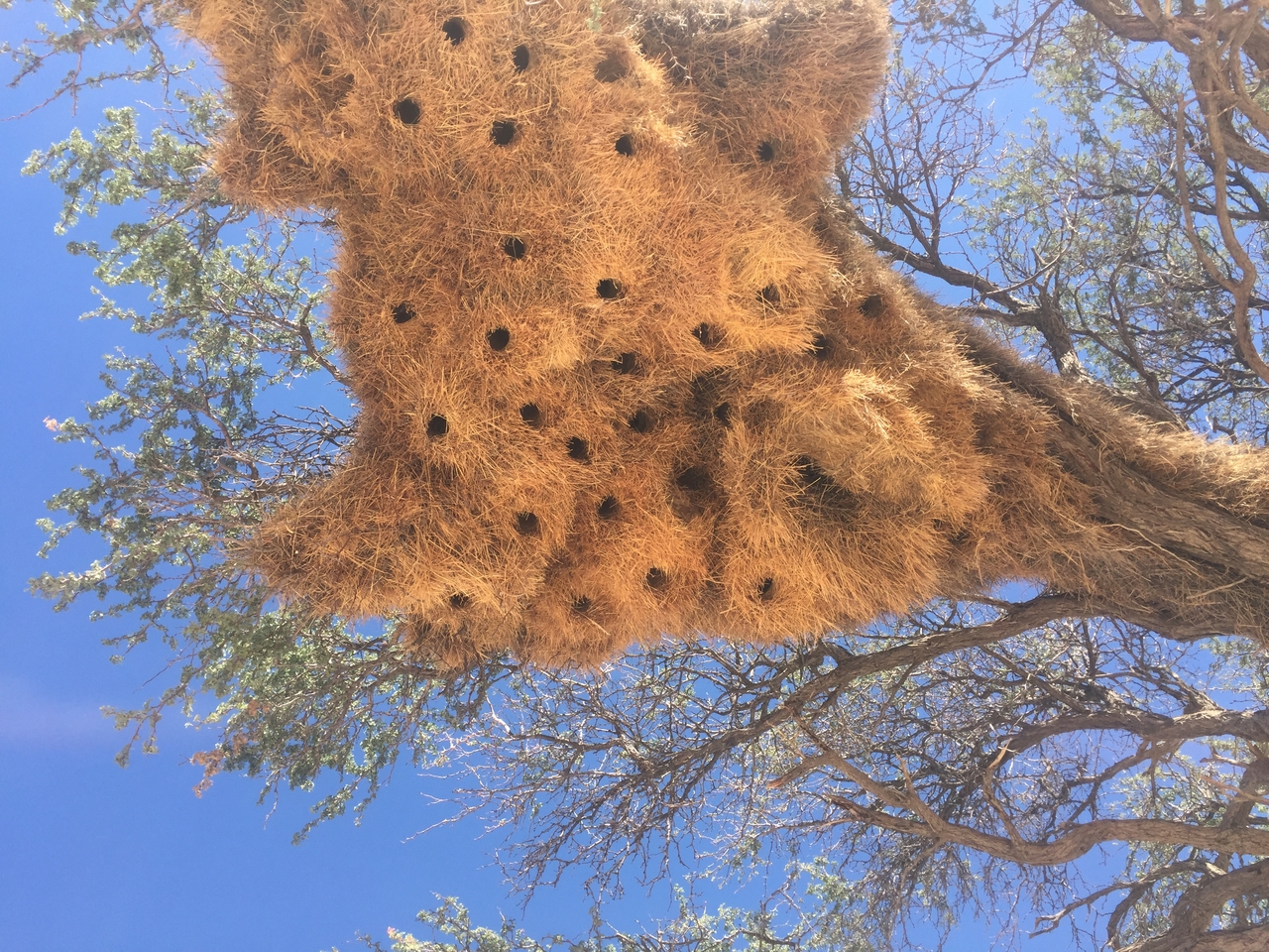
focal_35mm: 29
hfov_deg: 61.7
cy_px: 476
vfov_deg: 48.2
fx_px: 1063
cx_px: 634
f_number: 2.2
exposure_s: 1/775
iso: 32
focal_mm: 4.15
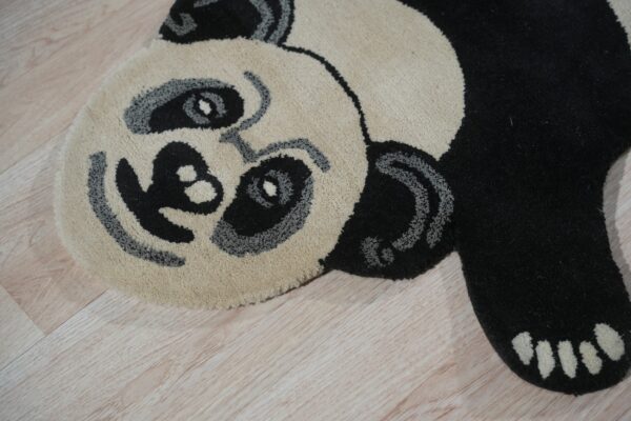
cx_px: 316
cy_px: 210
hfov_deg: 28.8
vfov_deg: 19.5
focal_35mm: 70
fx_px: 1227
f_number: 4
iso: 320
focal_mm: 70
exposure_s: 1/160
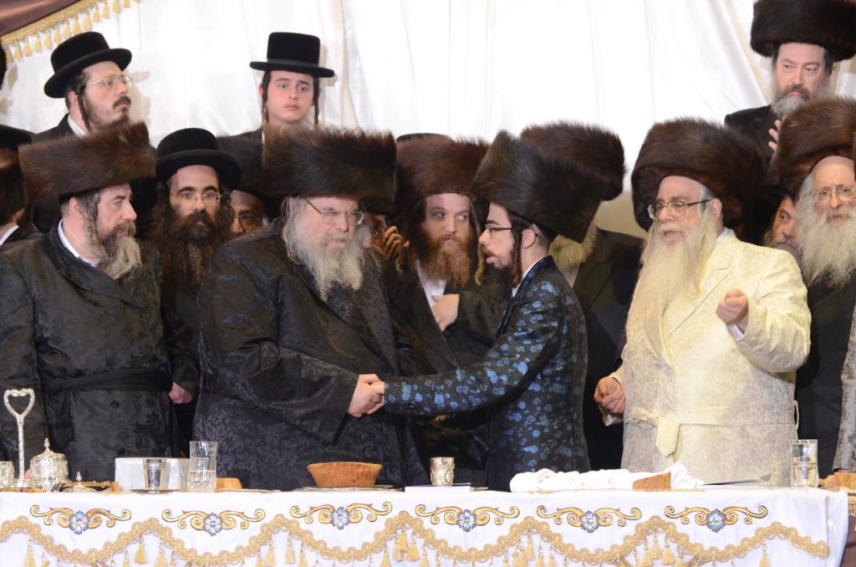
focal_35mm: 174
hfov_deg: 11.8
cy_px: 284
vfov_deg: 7.9
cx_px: 428
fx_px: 4128
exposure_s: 1/100
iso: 1250
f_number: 5.6
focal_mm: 116
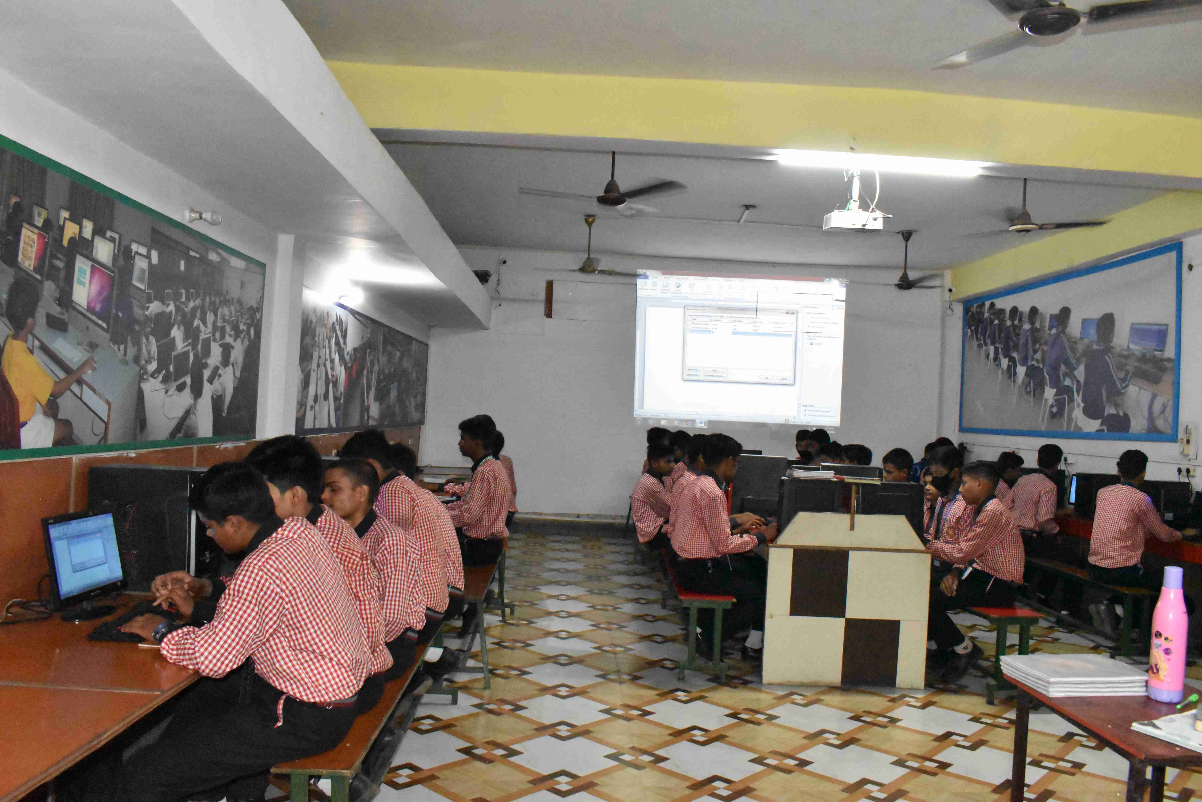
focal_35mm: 27
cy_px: 401
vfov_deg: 47.9
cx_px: 601
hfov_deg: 67.4
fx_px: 901
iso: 11400
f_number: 9
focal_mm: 18
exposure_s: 1/80
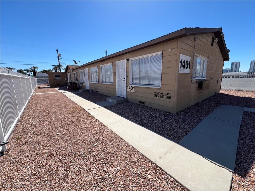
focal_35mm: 13
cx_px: 128
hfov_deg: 106.2
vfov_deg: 89.9
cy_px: 96
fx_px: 96
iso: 32
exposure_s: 1/1597
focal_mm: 1.57
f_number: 1.8
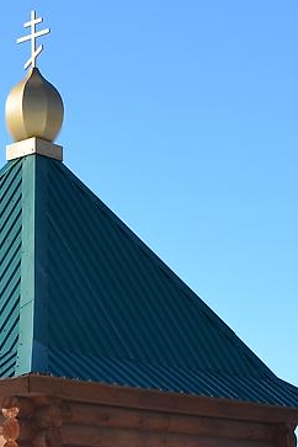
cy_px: 374
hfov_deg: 12.6
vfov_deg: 18.5
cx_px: 190
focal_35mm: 109
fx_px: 1353
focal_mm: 22
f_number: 8
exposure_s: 1/250
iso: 100
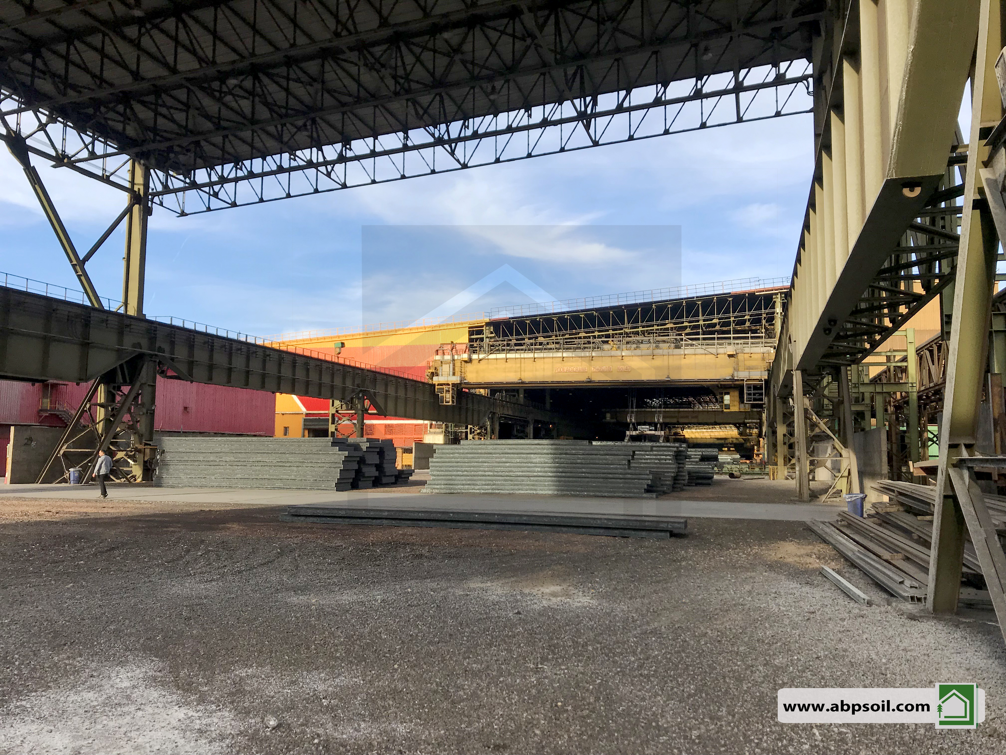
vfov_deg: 49.7
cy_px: 378
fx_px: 814
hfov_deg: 63.4
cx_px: 503
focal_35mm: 28
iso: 20
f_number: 1.8
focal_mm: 3.99
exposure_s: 1/1041
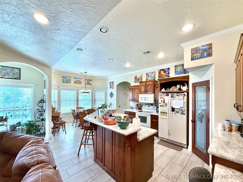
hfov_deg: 102.1
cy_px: 91
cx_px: 122
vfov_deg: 85.7
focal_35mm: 14
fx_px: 98
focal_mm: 2.22
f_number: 2.2
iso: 160
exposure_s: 1/120
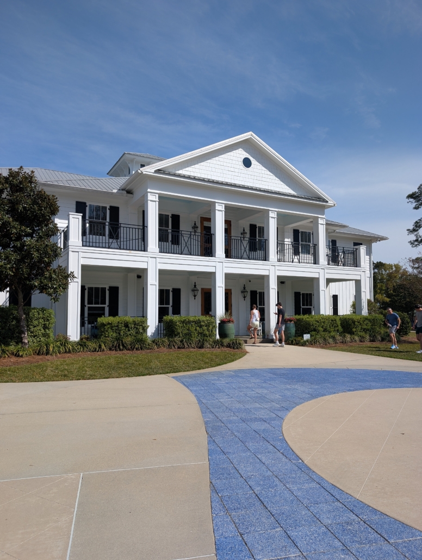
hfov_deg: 57.0
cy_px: 280
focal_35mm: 24
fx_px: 389
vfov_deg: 71.5
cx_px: 211
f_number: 1.68
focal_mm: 6.9
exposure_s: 1/2037
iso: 21
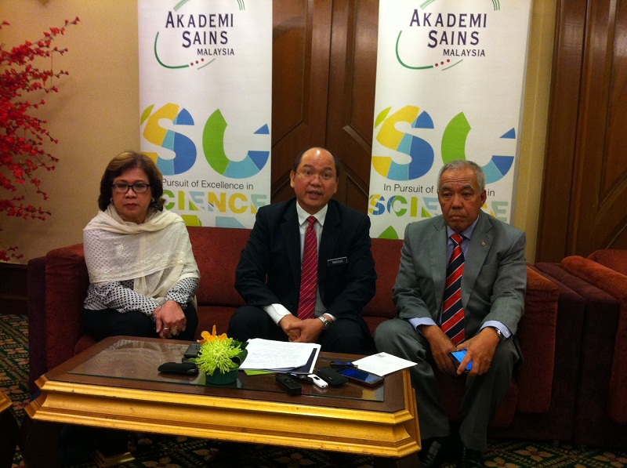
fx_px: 633
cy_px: 234
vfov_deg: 40.6
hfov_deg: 52.7
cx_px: 314
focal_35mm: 35
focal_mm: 3.85
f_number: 2.8
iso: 200
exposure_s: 1/15
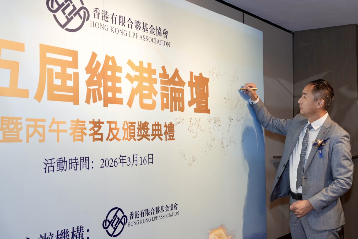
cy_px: 120
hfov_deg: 44.6
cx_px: 179
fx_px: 437
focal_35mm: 44
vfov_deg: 30.6
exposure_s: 1/60
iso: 1000
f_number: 6.3
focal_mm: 43.9
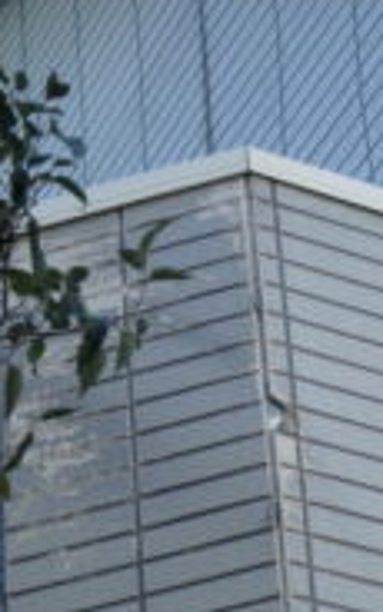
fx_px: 2973
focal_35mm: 178
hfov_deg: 7.4
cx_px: 336
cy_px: 421
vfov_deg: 11.8
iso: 125
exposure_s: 1/250
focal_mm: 15.8
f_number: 5.4
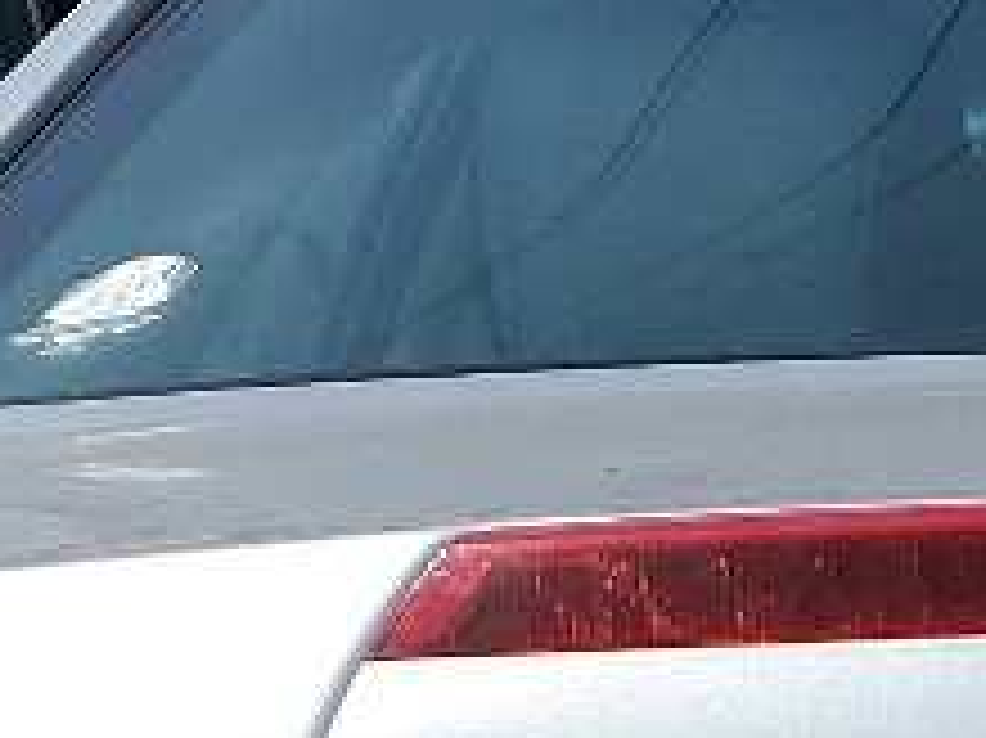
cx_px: 1571
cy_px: 1728
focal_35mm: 190
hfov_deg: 10.0
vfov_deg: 7.3
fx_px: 5409
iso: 50
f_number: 1.5
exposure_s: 1/5000
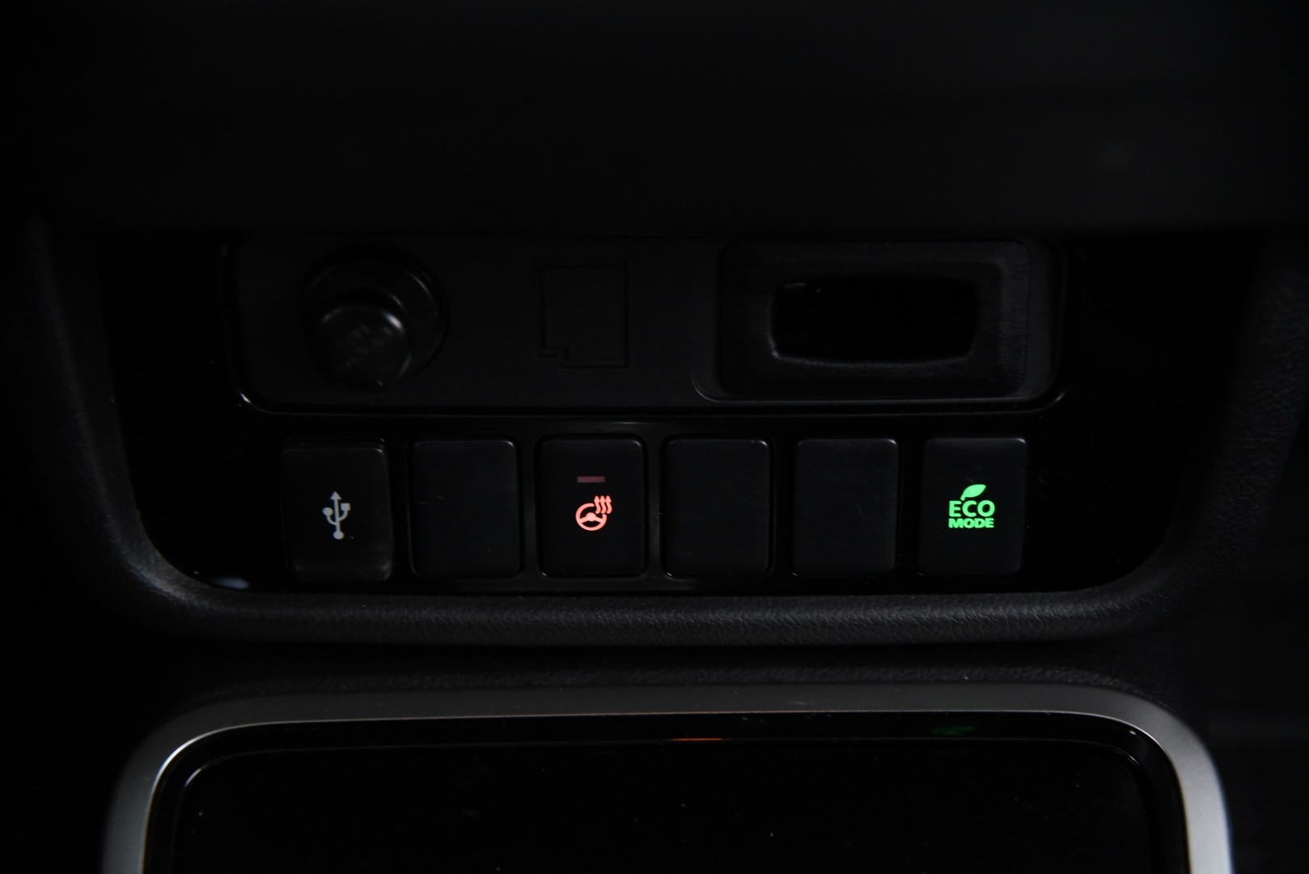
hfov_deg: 28.8
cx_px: 654
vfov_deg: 19.5
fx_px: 2546
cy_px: 437
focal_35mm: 70
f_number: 4
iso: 4000
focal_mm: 70
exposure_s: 1/13
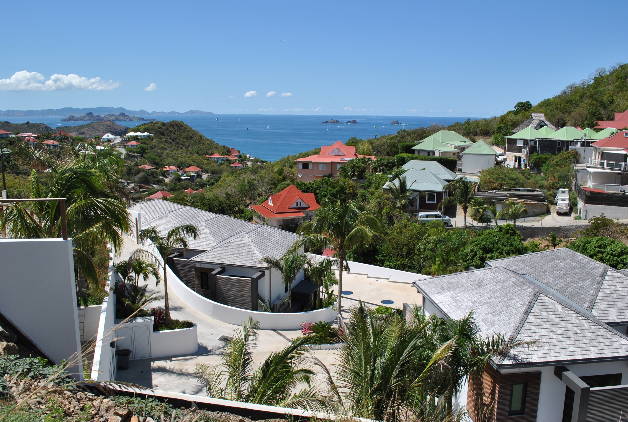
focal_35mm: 30
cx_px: 314
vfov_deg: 43.8
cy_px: 211
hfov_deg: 61.8
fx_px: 524
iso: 100
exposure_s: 1/320
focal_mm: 20
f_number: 9
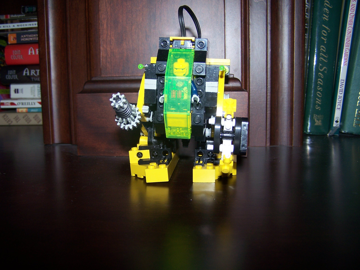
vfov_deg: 37.7
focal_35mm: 38
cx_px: 180
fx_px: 395
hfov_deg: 49.0
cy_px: 135
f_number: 2.8
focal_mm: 6.3
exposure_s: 1/60
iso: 80
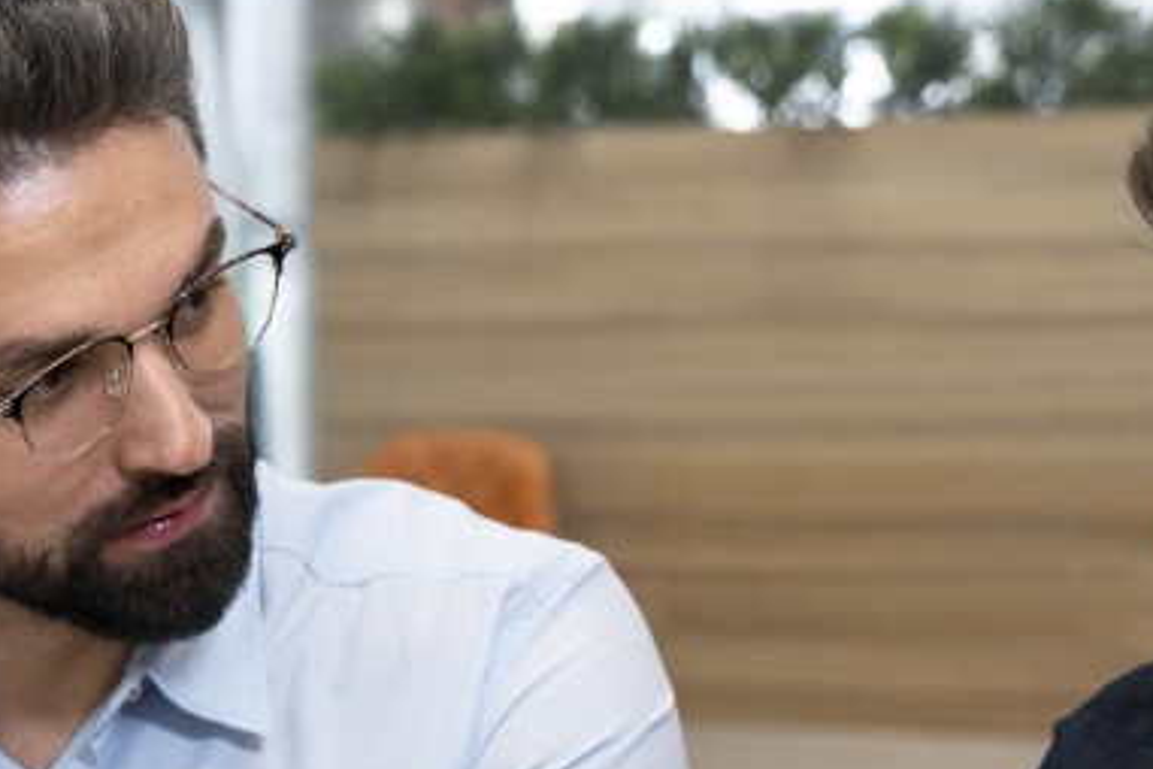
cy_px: 878
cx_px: 508
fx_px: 4145
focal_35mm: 129
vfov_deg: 10.4
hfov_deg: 15.8
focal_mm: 42.8
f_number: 3.5
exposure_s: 1/80
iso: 1000
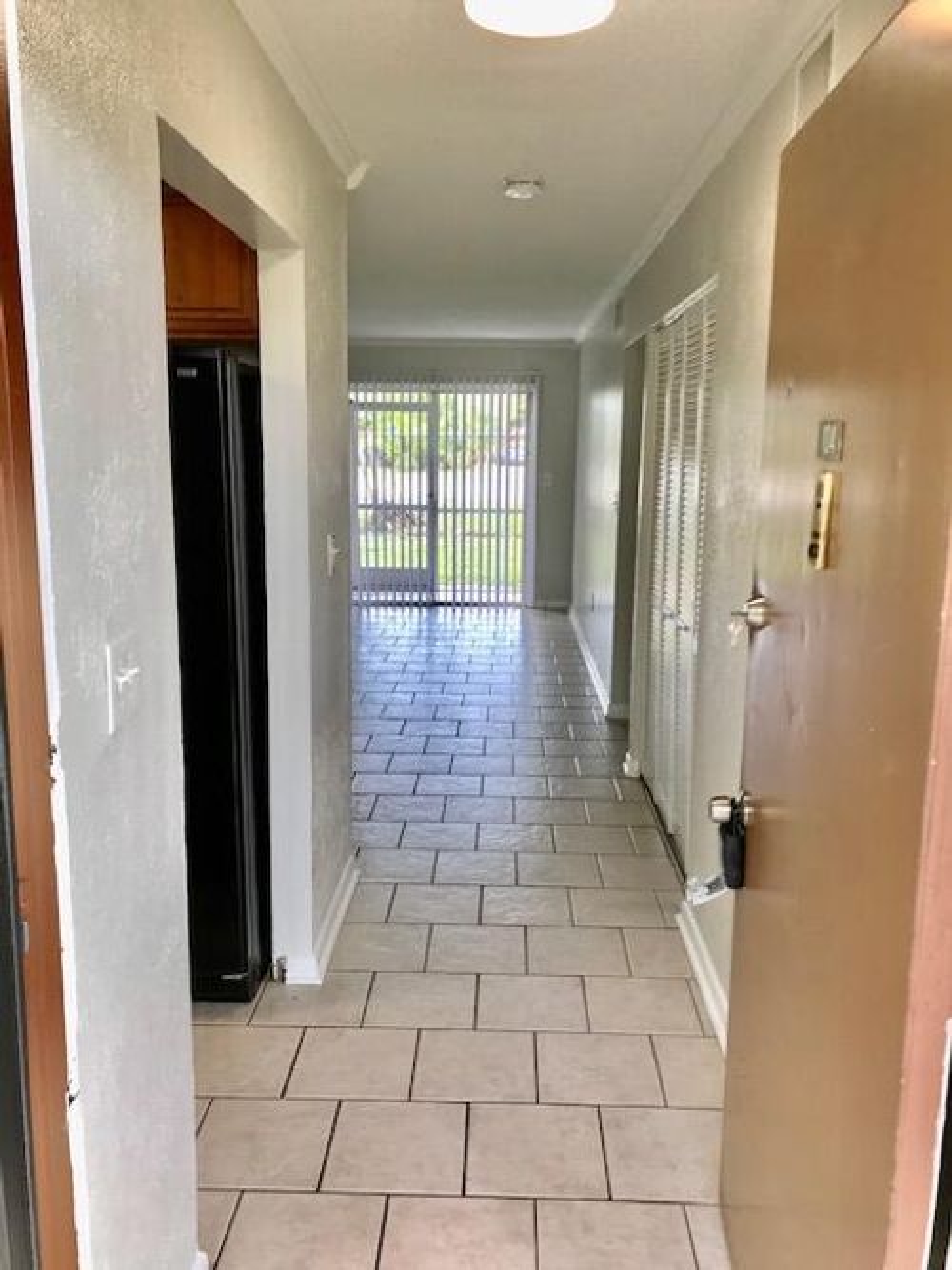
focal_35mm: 28
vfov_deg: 63.5
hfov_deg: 49.7
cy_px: 635
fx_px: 1027
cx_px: 476
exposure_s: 1/60
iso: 25
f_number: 1.8
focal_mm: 3.99
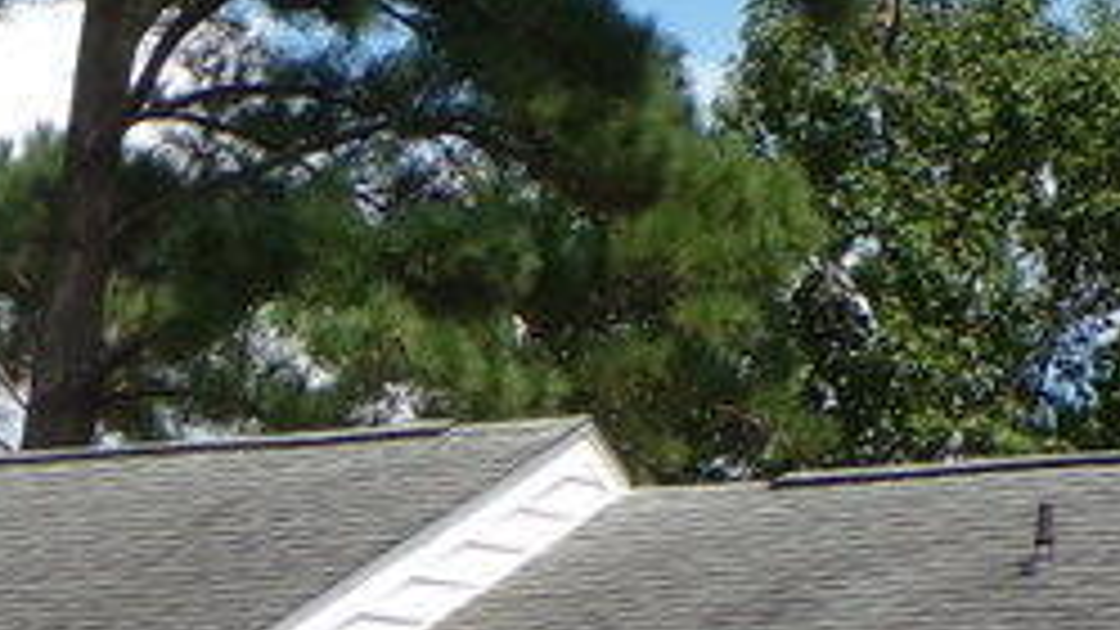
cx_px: 589
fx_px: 4989
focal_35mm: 168
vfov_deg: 6.8
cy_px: 1544
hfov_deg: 12.8
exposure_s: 1/480
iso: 100
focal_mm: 5.8
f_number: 4.8
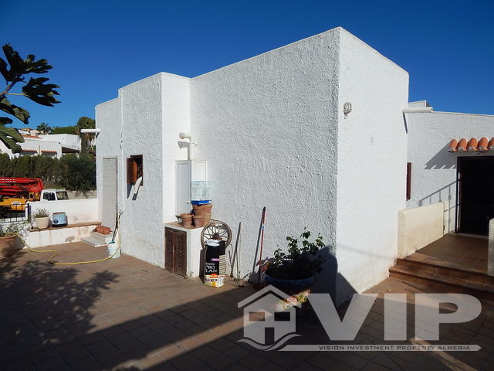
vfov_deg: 58.9
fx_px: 328
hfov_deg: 73.9
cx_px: 247
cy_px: 186
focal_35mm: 23
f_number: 6
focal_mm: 4
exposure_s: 1/1500
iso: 125
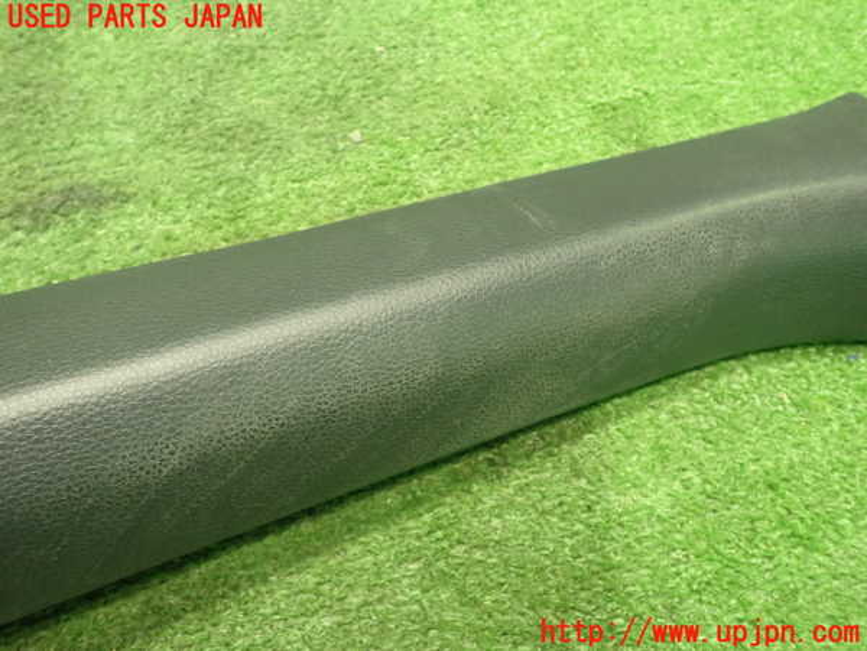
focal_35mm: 30
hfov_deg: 60.0
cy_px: 326
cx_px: 434
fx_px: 751
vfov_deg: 46.8
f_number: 2.3
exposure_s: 1/30
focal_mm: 5.4
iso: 400
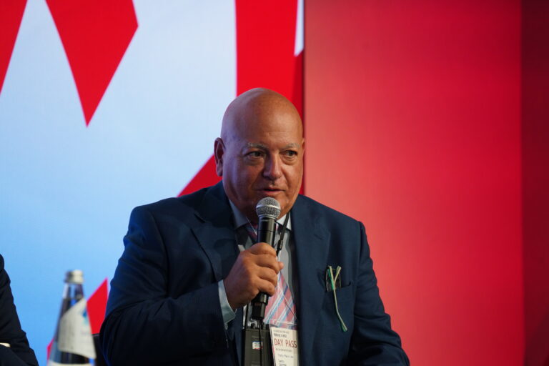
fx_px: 3050
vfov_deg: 6.9
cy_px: 183
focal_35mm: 200
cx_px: 274
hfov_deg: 10.3
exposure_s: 1/250
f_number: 5.6
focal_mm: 200
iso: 2000
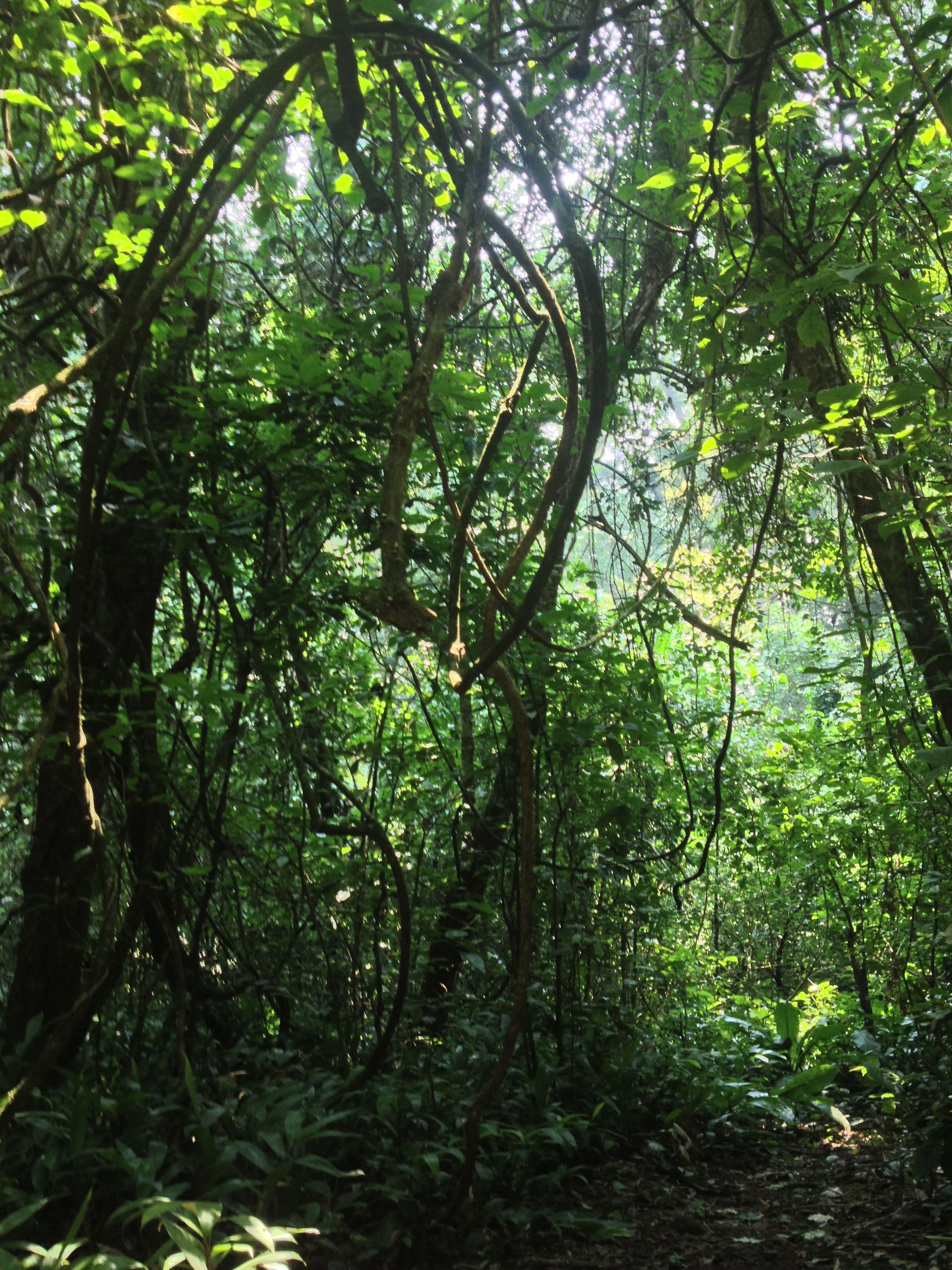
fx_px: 1430
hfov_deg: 36.8
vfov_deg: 47.8
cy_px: 593
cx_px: 489
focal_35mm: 39
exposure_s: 1/30
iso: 50
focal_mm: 4.28
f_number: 2.4
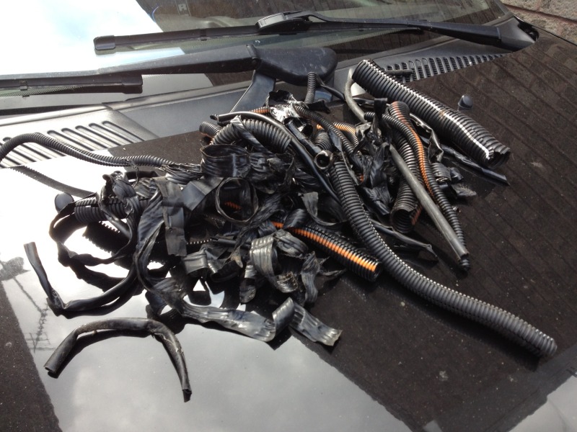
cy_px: 216
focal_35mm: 35
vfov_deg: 40.7
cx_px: 288
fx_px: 583
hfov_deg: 52.6
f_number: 2.4
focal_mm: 4.3
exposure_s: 1/155
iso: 64
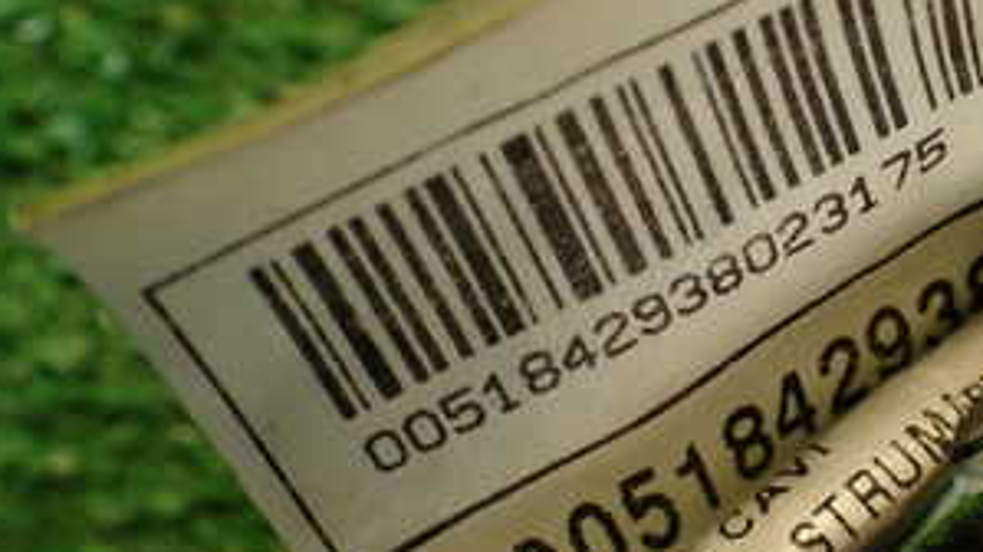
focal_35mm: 70
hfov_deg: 29.4
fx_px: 1824
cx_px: 809
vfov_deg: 17.2
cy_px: 312
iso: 200
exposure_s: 1/40
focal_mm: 5.79
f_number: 2.4
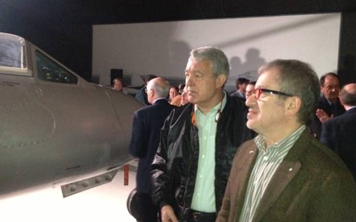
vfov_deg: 33.5
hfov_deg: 51.6
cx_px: 179
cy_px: 123
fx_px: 369
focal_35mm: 38
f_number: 2.4
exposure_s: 1/16
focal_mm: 4.28
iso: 640
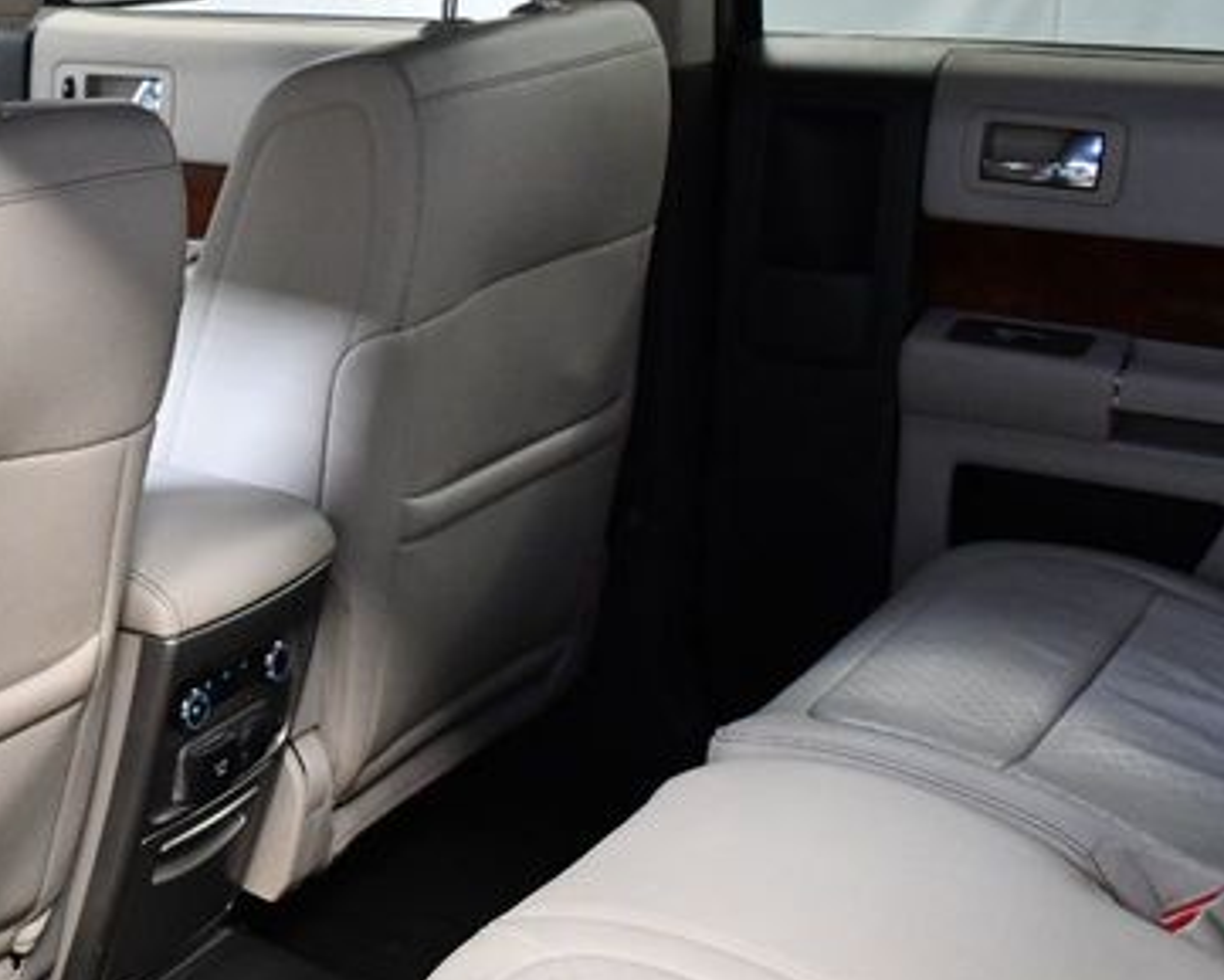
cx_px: 142
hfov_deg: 30.2
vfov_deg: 25.4
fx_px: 2174
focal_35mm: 60
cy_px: 473
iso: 3200
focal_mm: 18
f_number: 3.5
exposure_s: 1/100
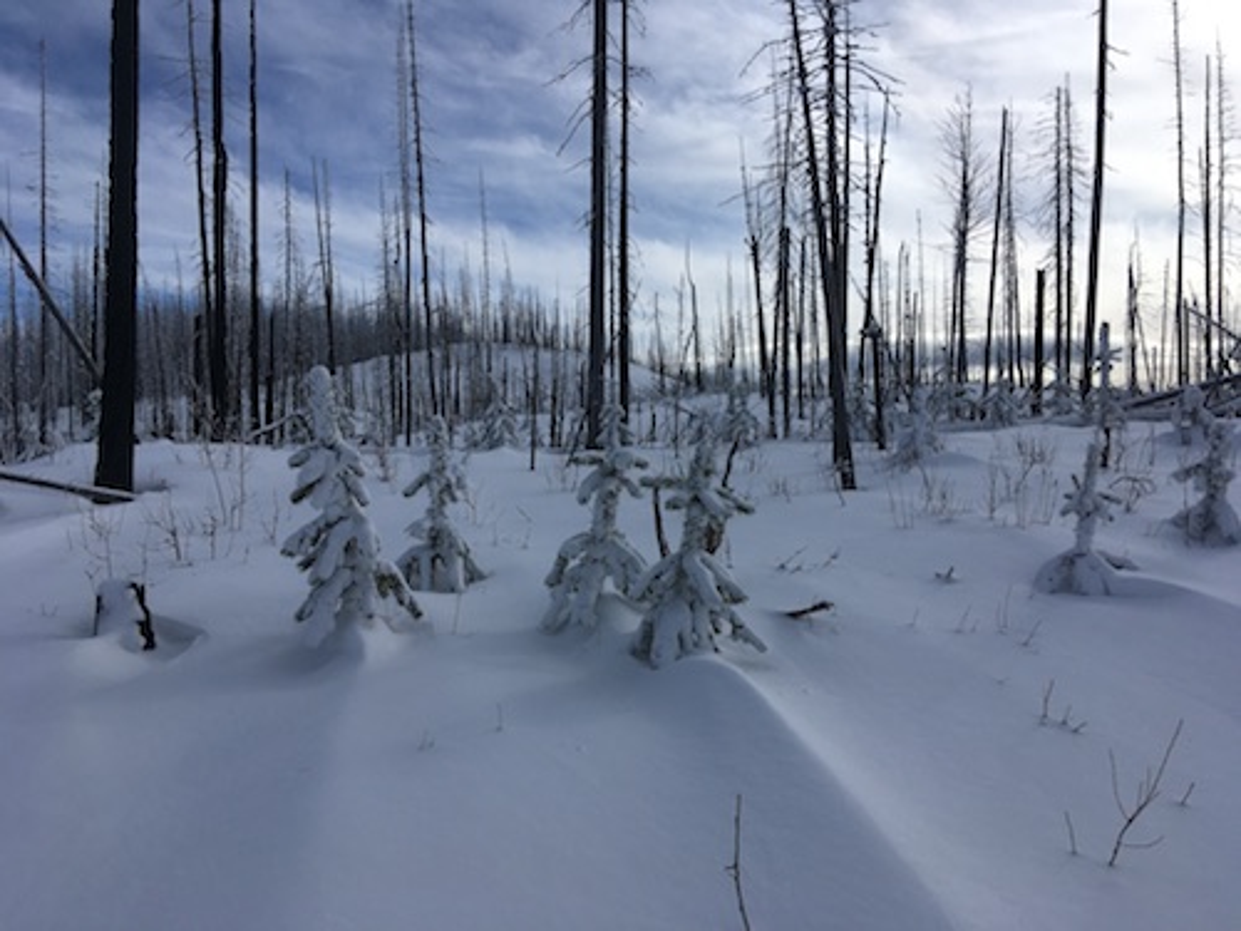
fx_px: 1040
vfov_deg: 48.2
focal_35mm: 29
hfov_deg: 61.7
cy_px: 466
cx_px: 620
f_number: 2.2
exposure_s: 1/4274
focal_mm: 4.15
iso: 25
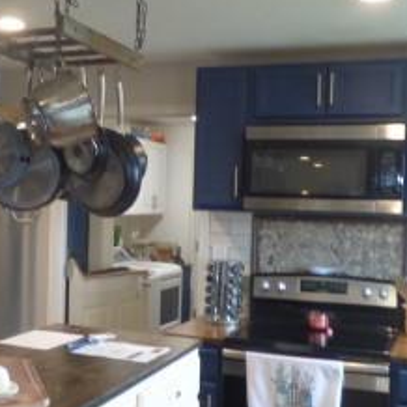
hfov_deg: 32.6
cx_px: 151
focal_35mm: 52
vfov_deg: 32.8
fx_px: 692
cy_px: 217
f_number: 2.8
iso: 100
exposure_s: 1/13
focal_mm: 3.58
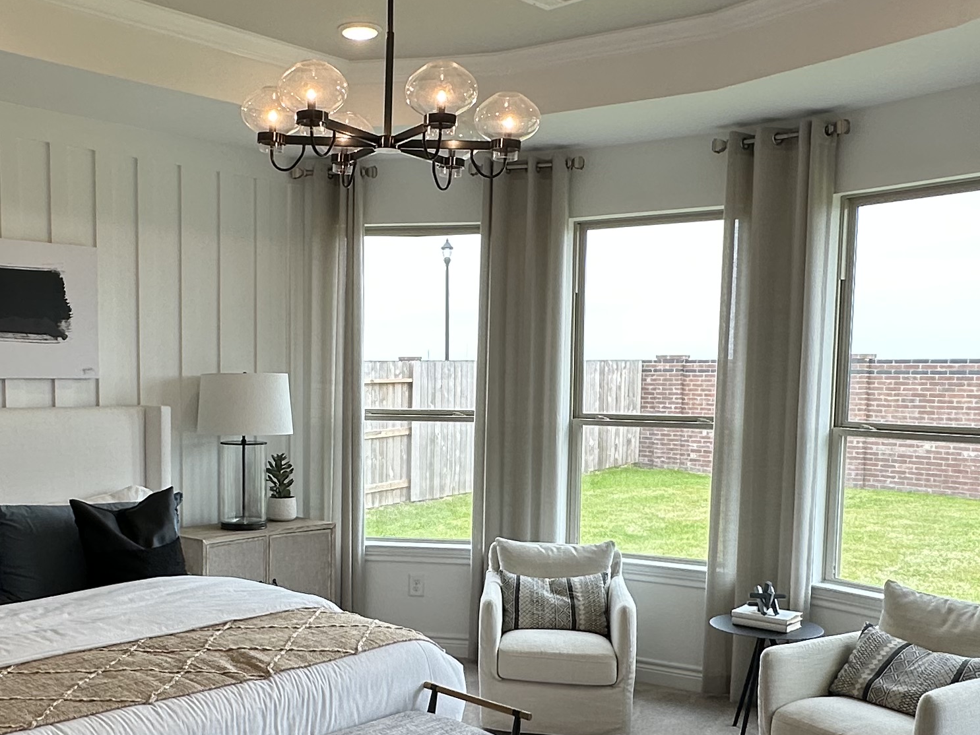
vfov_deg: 37.4
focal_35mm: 38
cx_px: 358
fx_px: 1076
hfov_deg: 48.4
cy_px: 473
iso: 40
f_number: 2.2
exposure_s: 1/166
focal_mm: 2.22
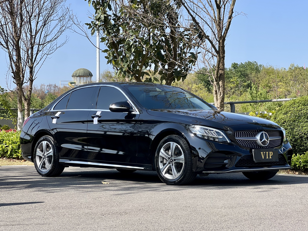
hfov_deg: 25.3
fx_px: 685
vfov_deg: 19.1
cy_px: 116
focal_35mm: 77
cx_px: 154
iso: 32
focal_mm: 9
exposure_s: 1/368
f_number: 2.8
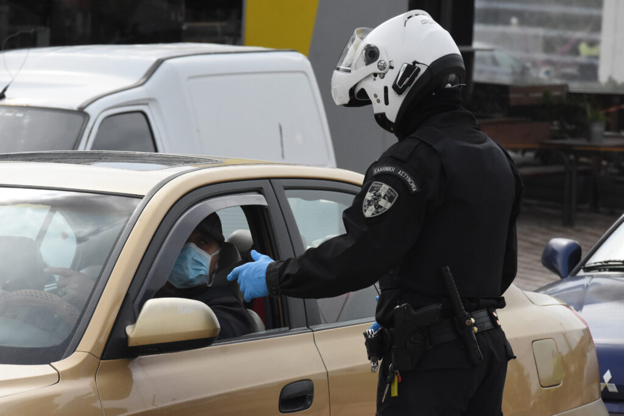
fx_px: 3900
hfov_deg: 9.1
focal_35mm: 225
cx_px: 312
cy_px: 208
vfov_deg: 6.1
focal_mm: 150
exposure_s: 1/4000
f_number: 8
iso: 2000
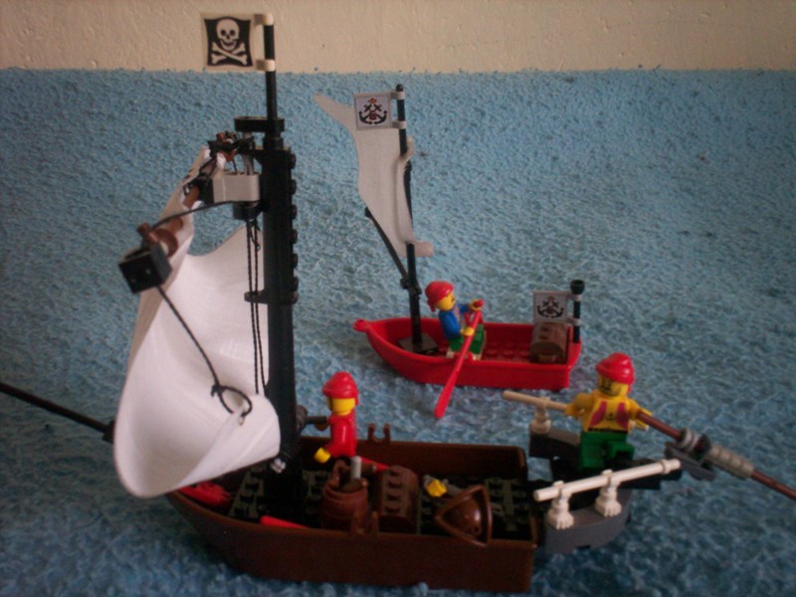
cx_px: 398
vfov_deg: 39.7
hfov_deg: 51.4
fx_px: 828
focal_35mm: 36
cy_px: 298
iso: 200
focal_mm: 6
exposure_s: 1/8
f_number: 4.5
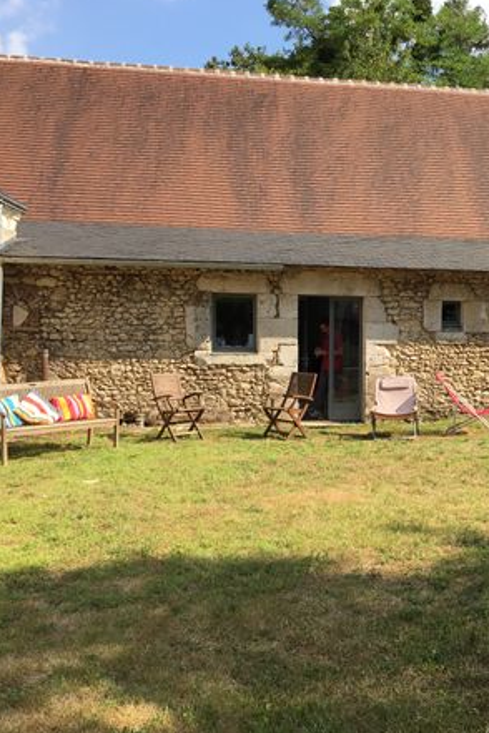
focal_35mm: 41
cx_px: 403
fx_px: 835
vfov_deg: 47.4
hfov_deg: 31.6
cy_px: 362
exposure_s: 1/793
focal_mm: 4.15
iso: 25
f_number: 2.2
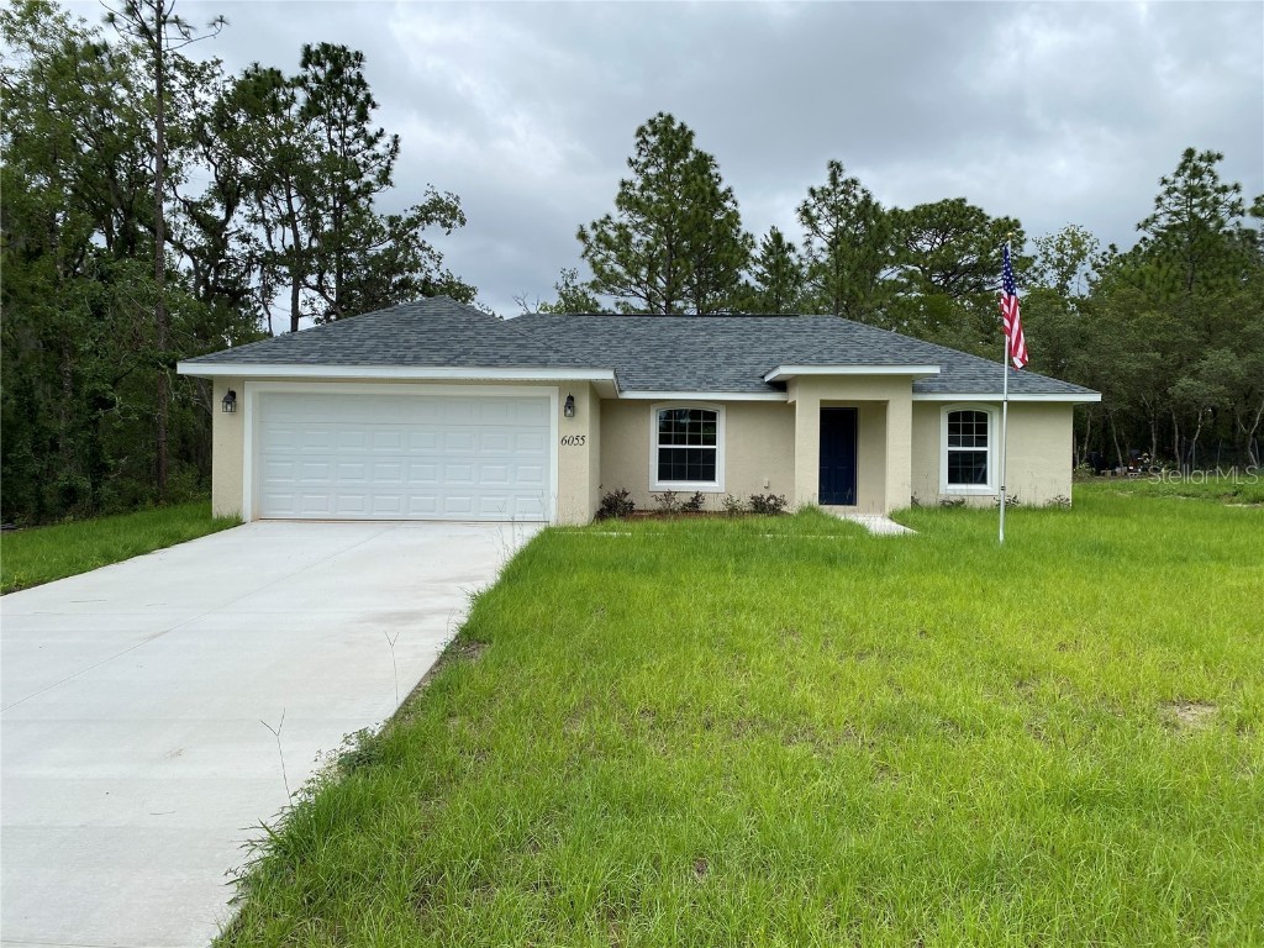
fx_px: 949
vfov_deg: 53.1
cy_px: 474
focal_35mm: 26
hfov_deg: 67.3
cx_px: 632
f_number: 1.8
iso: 32
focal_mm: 4.25
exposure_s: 1/2817
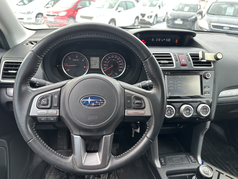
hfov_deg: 71.6
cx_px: 119
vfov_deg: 56.8
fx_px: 165
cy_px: 90
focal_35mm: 24
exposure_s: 1/117
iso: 250
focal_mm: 6.86
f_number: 1.78
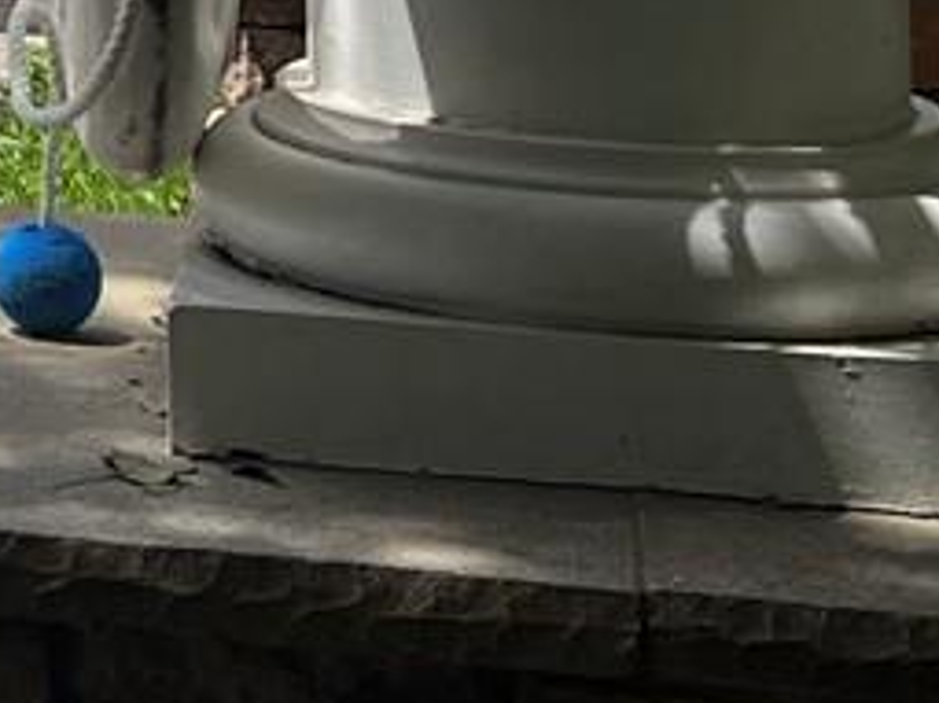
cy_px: -950
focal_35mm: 163
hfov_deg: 11.0
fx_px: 4419
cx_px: -976
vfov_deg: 8.4
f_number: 1.5
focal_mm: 5.7
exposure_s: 1/4274
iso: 50
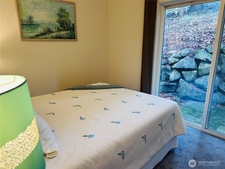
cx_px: 112
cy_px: 84
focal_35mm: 24
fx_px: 156
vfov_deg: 56.8
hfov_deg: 71.6
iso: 125
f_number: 1.78
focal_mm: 6.86
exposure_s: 1/60
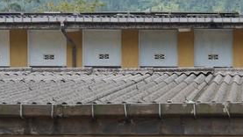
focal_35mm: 93
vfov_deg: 12.5
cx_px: 250
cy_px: 194
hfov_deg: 22.0
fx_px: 599
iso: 250
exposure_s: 1/250
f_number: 6.3
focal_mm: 24
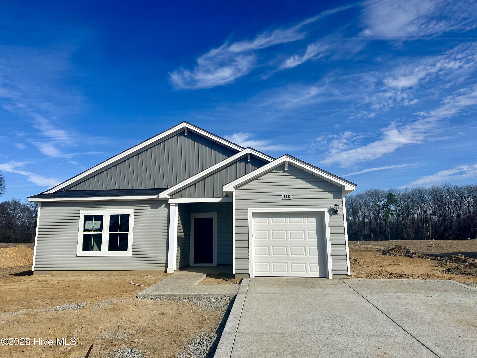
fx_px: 331
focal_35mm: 24
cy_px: 179
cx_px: 238
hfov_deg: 71.6
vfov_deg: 56.8
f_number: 1.78
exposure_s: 1/7576
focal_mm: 6.86
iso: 80
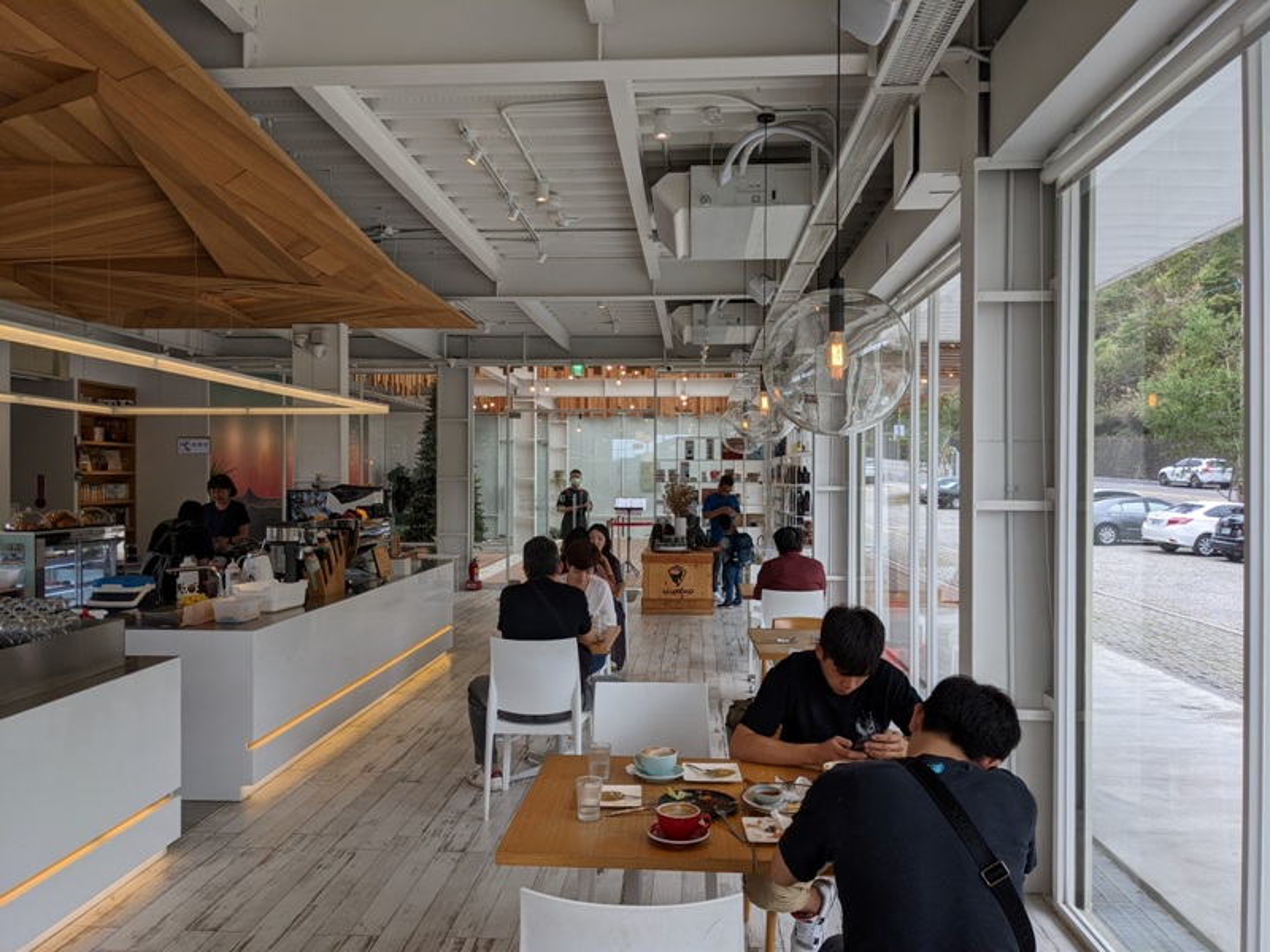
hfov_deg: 65.3
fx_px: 991
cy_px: 476
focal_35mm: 27
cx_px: 635
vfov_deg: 51.4
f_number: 1.73
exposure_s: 1/329
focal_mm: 4.38
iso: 57
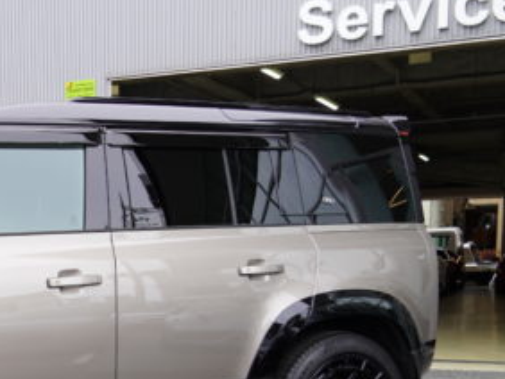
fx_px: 993
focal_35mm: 68
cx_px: -32
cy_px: 394
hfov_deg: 26.6
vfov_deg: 20.8
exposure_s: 1/80
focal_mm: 18
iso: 100
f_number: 5.6
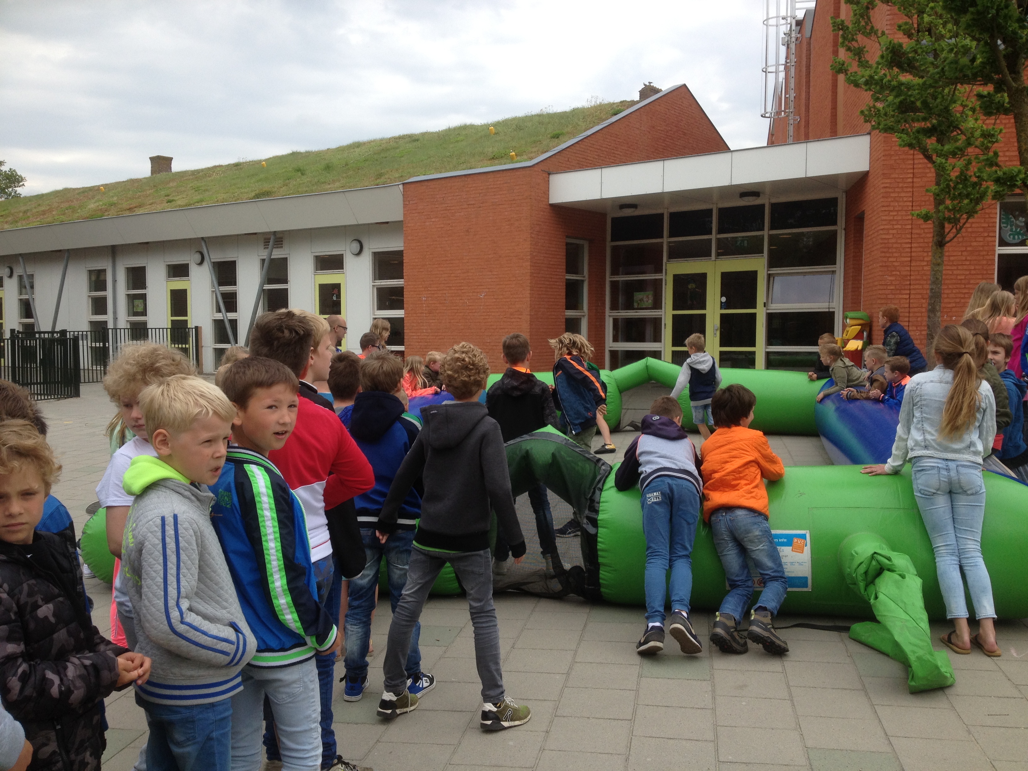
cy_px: 386
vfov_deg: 40.7
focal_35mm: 35
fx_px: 1039
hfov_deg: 52.6
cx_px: 514
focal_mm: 4.28
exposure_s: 1/665
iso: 50
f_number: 2.4
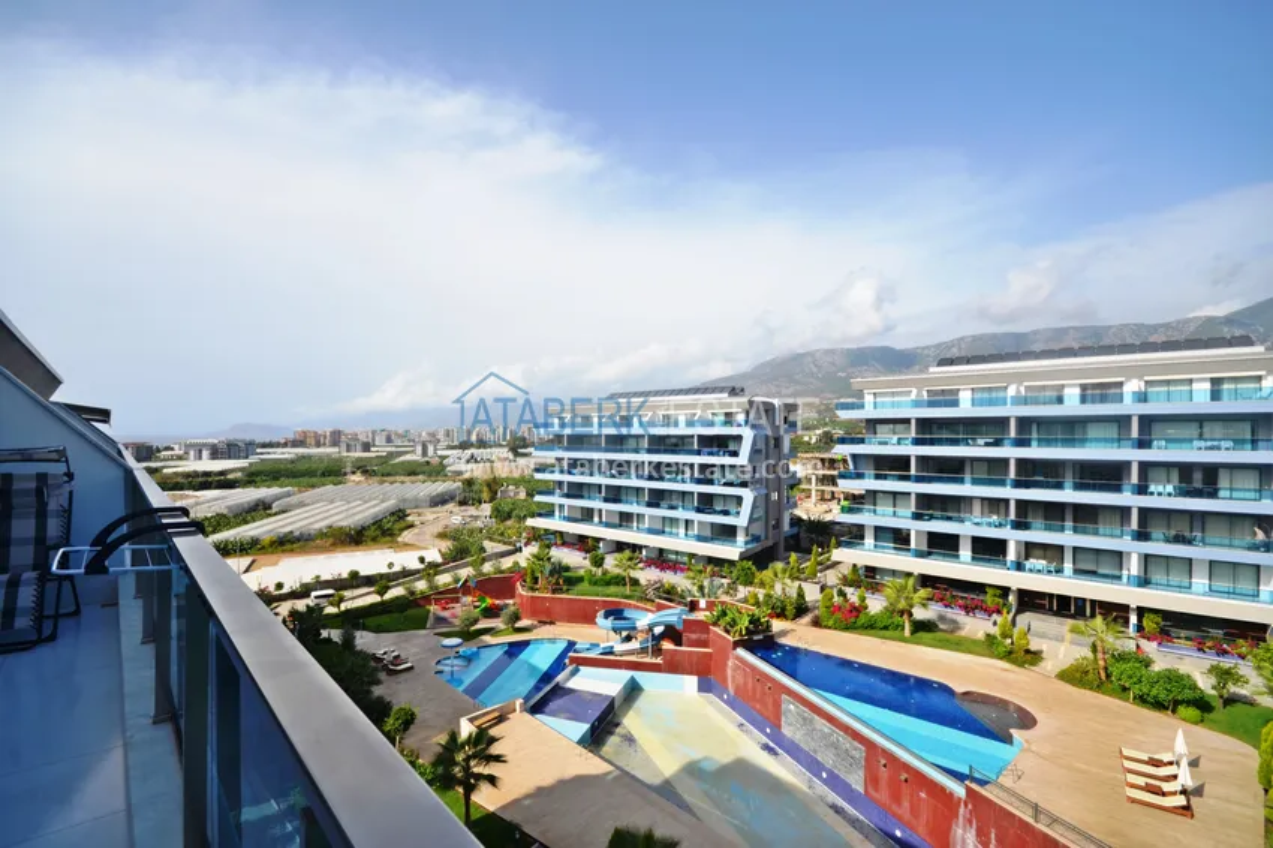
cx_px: 636
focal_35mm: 15
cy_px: 424
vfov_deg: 77.3
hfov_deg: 100.4
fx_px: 530
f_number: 8
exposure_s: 1/250
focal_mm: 10
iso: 110
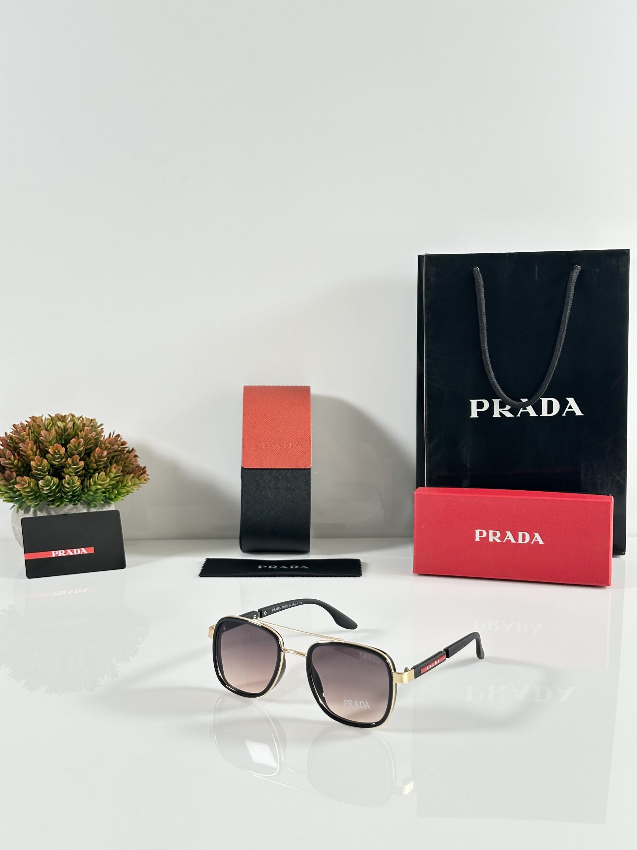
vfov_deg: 39.7
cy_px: 425
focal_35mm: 48
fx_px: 1178
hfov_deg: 30.3
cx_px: 318
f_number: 1.78
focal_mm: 6.86
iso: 80
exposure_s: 1/73
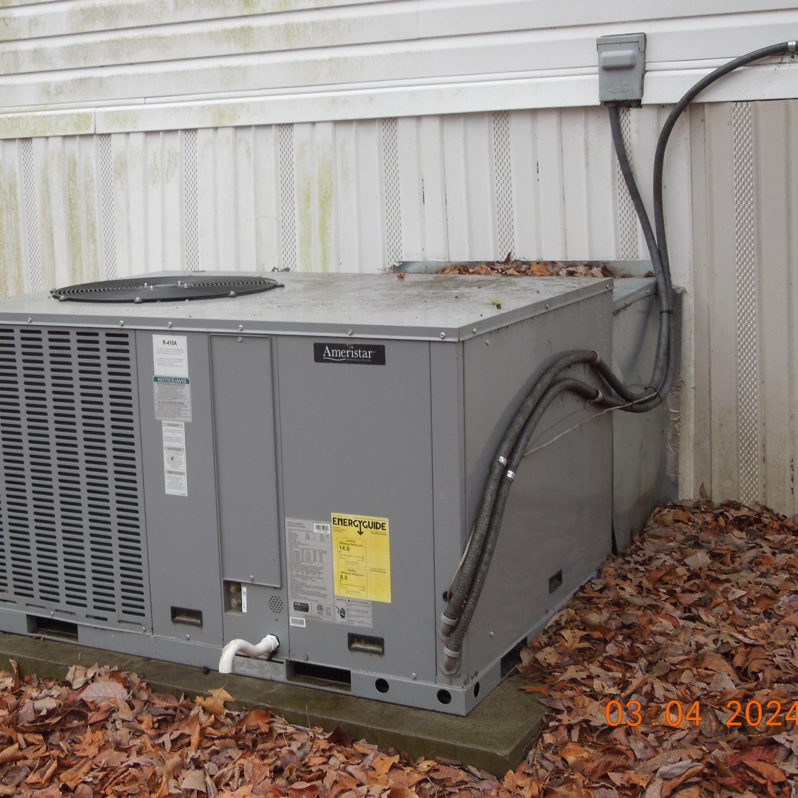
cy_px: 397
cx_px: 314
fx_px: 1330
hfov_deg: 33.3
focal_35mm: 51
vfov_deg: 33.4
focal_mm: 7.8
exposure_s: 1/50
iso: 100
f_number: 3.9
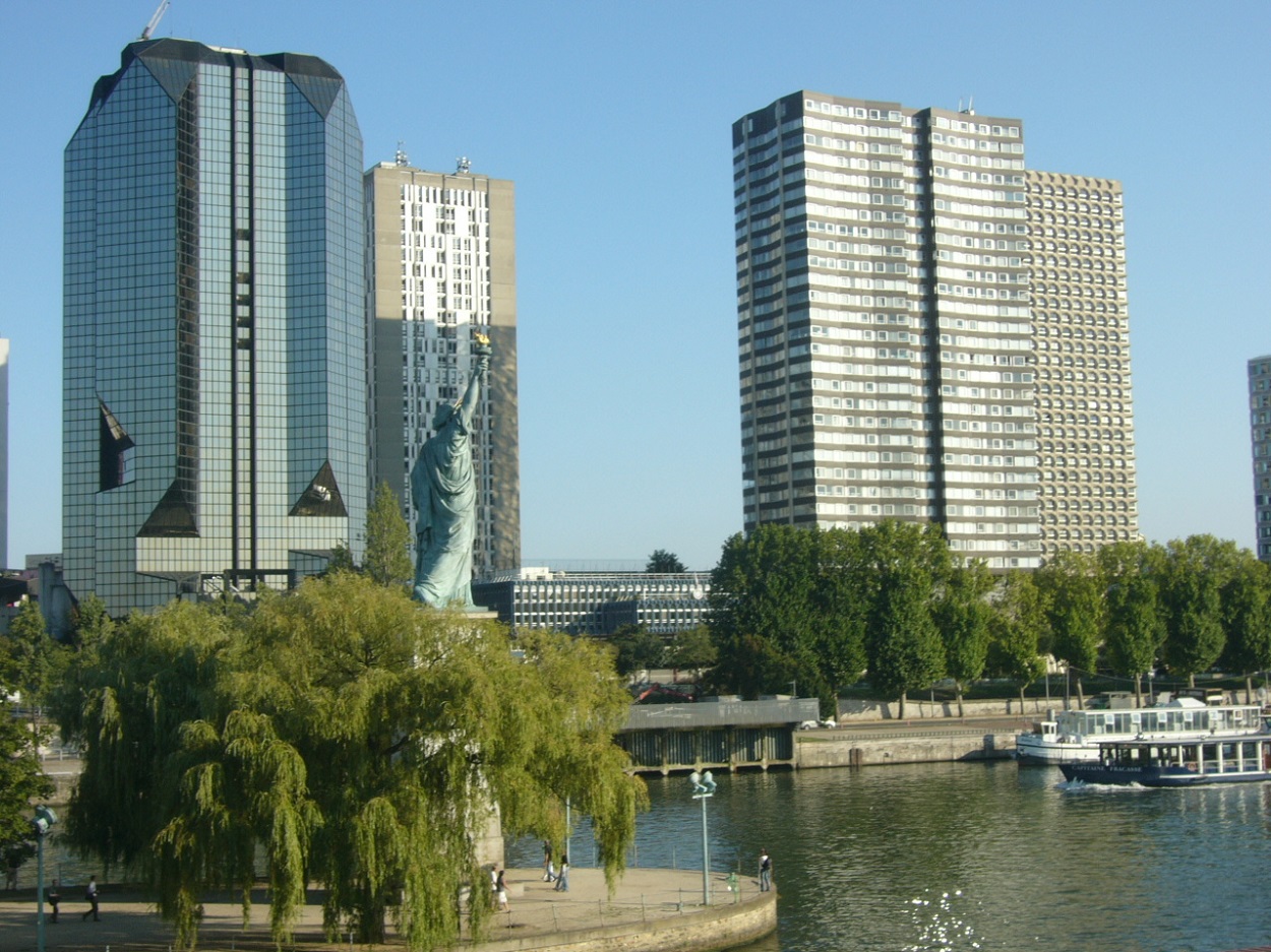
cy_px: 476
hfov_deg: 36.2
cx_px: 636
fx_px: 1946
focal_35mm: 53
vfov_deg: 27.5
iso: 50
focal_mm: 8.8
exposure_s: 1/80
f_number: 9.7
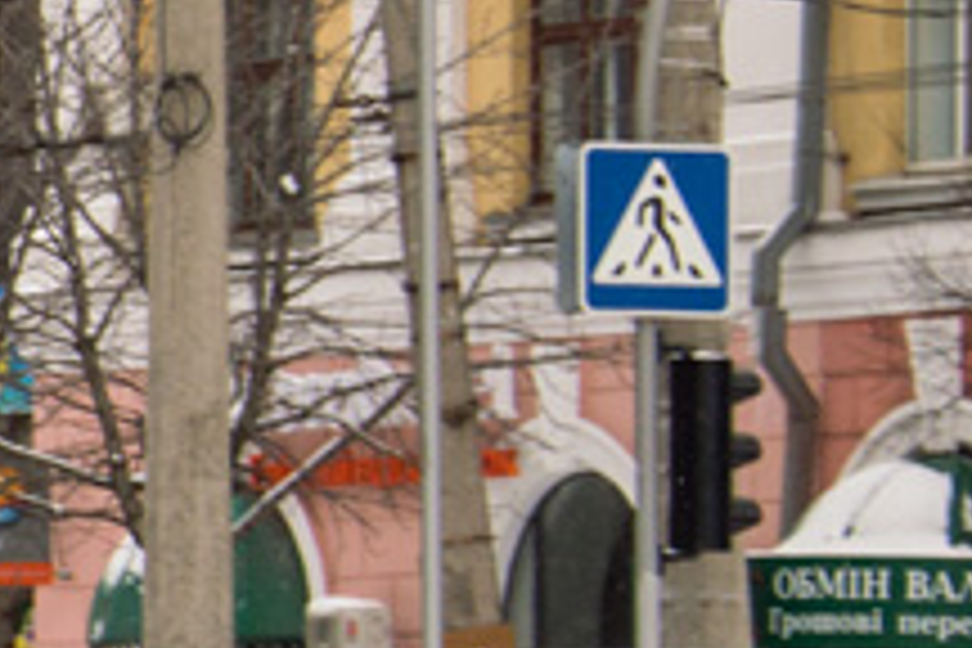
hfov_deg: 5.6
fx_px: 9449
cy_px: 342
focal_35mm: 350
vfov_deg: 3.9
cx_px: -1688
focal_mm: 42
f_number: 5.6
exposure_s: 1/1600
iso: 100
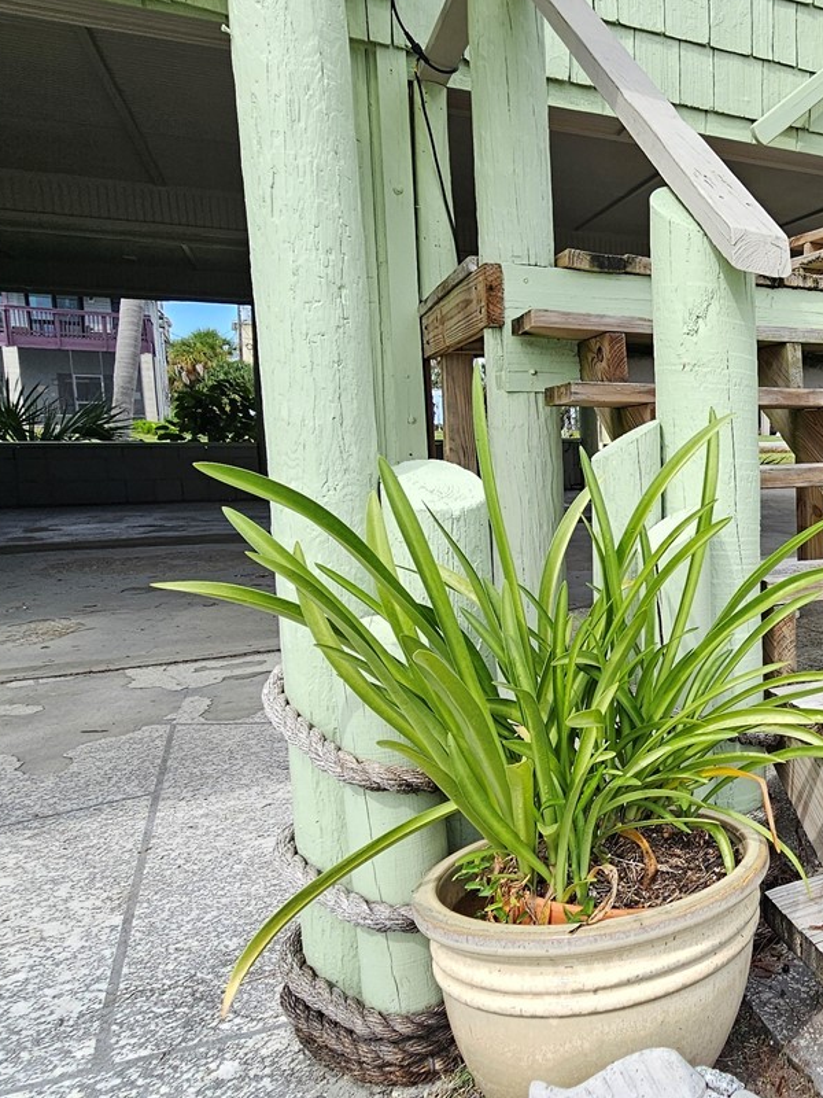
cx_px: 879
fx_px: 824
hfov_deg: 42.9
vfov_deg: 67.3
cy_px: 538
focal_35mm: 26
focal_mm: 2.2
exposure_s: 1/761
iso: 50
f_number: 2.2
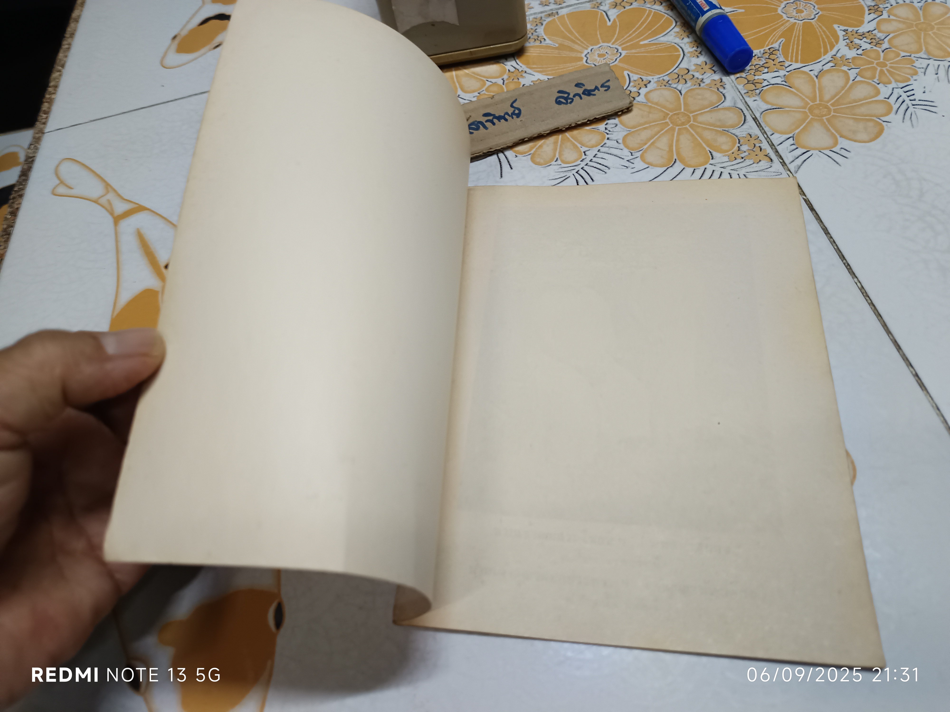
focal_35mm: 24
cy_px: 356
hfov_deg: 71.6
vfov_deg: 56.8
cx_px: 475
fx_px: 659
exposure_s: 1/33.3
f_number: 1.7
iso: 910
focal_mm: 5.31
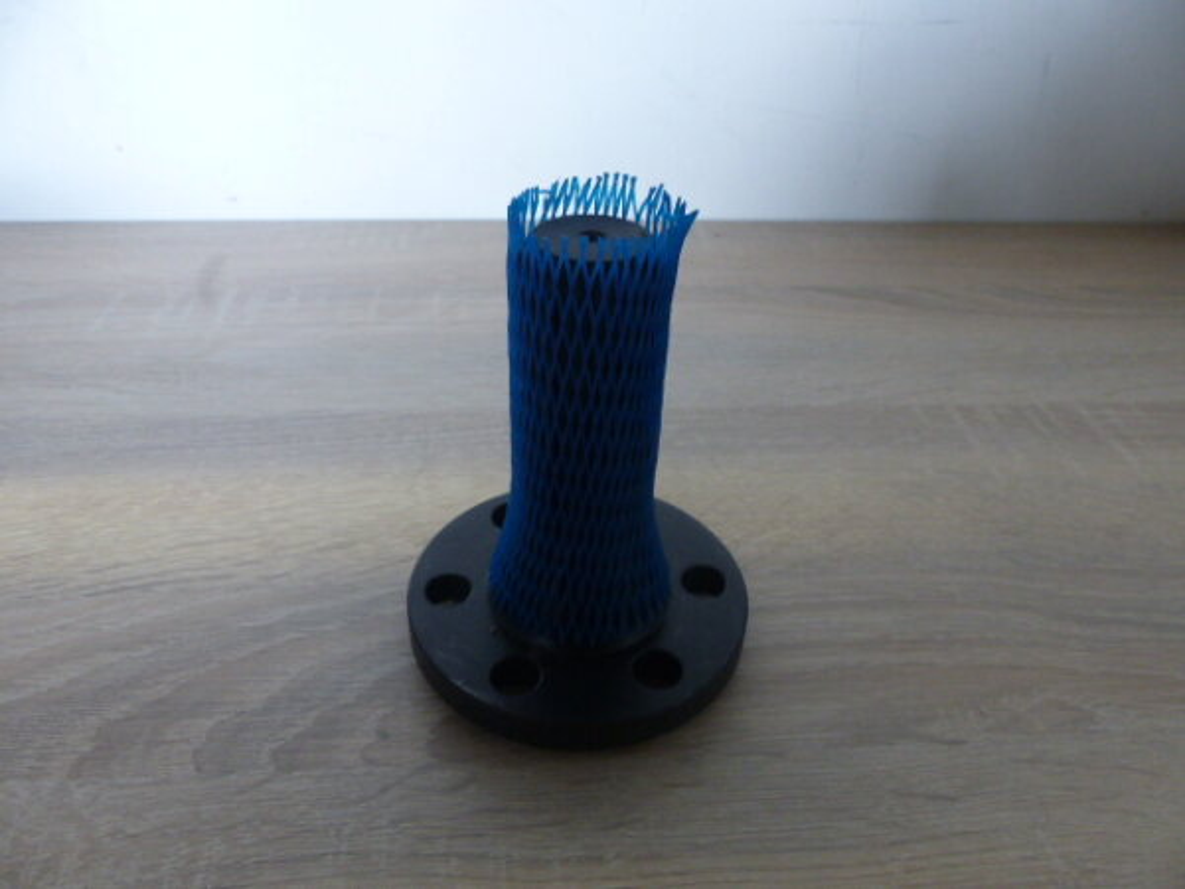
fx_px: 890
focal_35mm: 26
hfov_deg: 67.3
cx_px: 592
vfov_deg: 53.1
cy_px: 444
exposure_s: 1/60
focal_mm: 4.5
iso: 320
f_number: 2.8
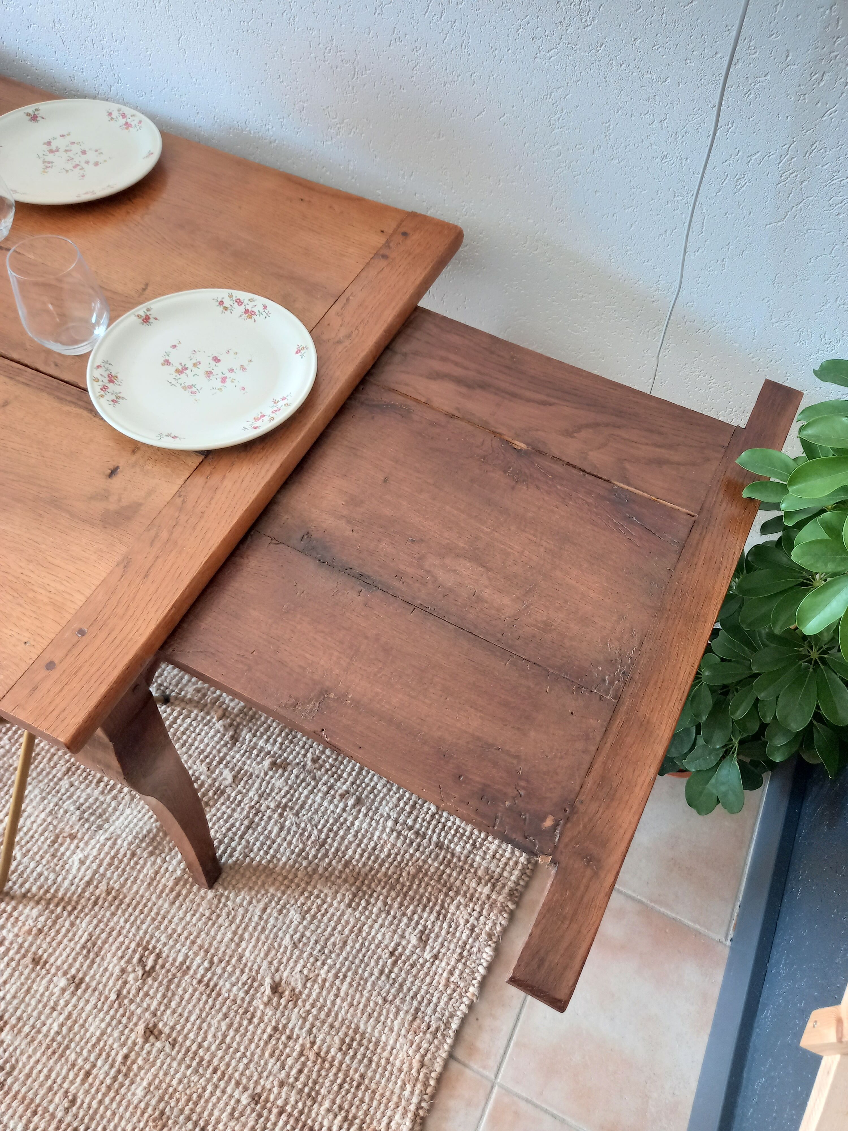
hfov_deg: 54.9
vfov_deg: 69.4
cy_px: 566
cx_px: 424
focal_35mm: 25
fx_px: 817
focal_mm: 4.6
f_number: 2
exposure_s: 1/50
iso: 200
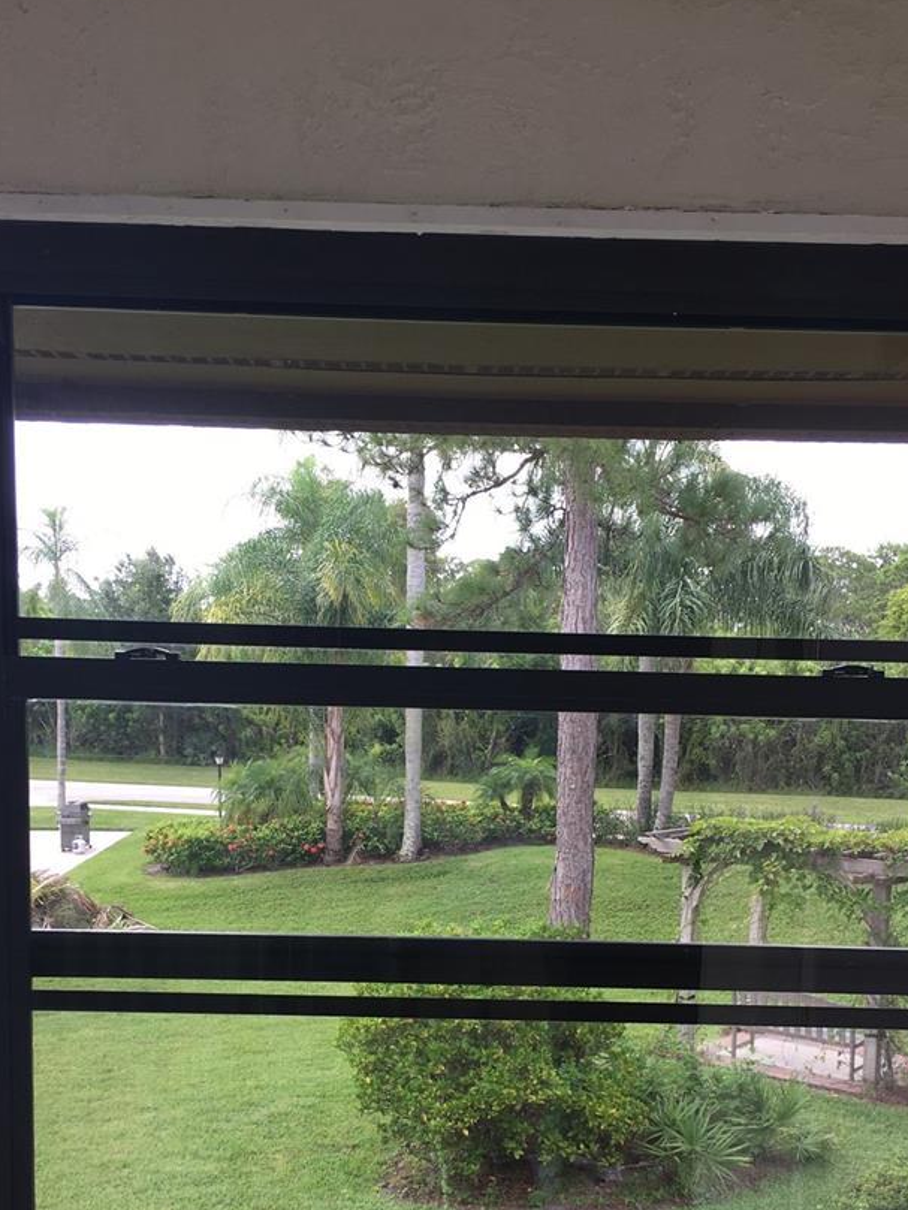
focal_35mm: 43
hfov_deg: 33.6
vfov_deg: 42.8
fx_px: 1503
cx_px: 471
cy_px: 875
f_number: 2.2
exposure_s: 1/123
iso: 25
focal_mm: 4.15
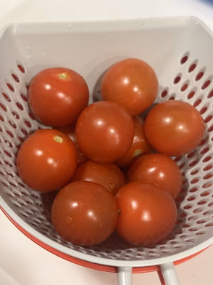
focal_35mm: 49
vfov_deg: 38.9
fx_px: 402
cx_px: 106
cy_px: 143
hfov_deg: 29.7
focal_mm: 6.86
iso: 320
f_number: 1.78
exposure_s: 1/33
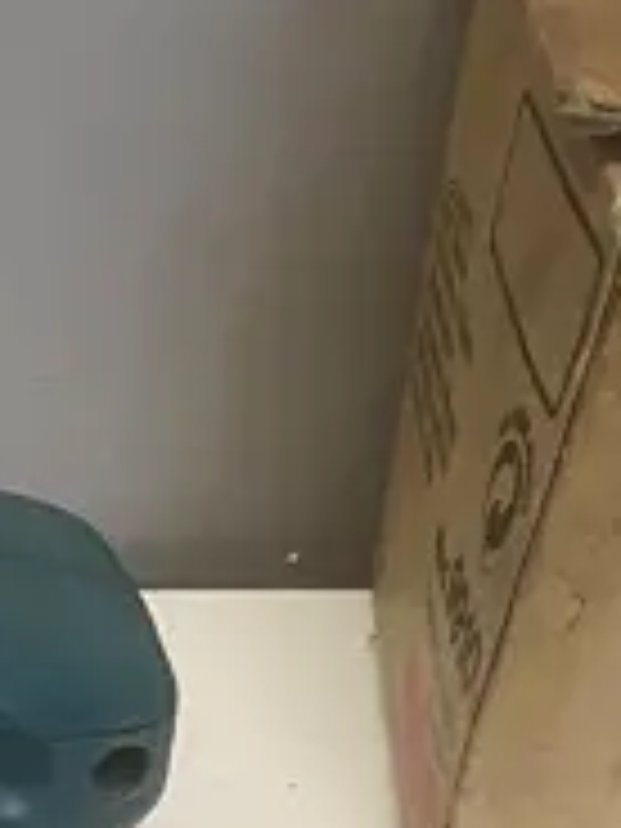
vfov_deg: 12.6
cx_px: -1030
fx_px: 3731
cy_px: 698
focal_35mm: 156
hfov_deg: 8.4
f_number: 1.8
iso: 50
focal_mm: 3.99
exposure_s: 1/50
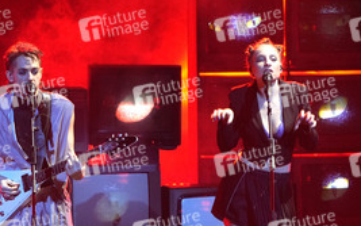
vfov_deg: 2.5
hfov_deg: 4.1
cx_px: 132
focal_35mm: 517
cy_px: 195
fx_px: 5088
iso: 2500
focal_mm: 200
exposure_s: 1/125
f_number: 5.6
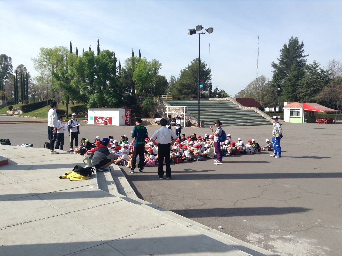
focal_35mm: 33
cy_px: 128
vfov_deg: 42.8
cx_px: 171
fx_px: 326
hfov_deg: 55.4
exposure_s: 1/1073
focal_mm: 3.3
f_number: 2.4
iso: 32
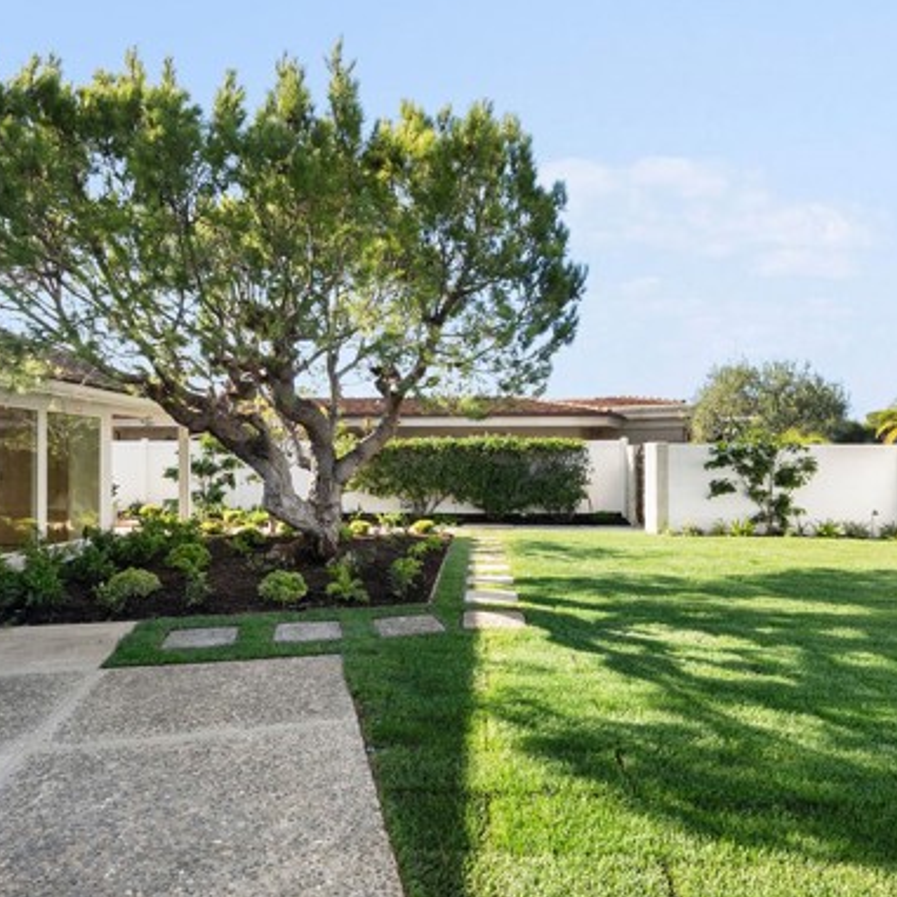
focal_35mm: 20
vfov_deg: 74.8
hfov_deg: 74.8
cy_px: 466
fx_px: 586
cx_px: 457
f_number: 14
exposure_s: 1/40
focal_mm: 14
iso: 640
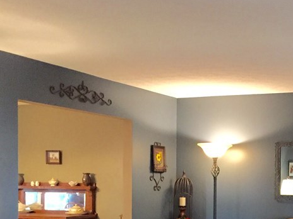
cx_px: 292
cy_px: 188
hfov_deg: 28.4
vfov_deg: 22.5
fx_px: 542
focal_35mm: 64
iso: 250
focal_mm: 4.15
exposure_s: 1/30
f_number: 2.2
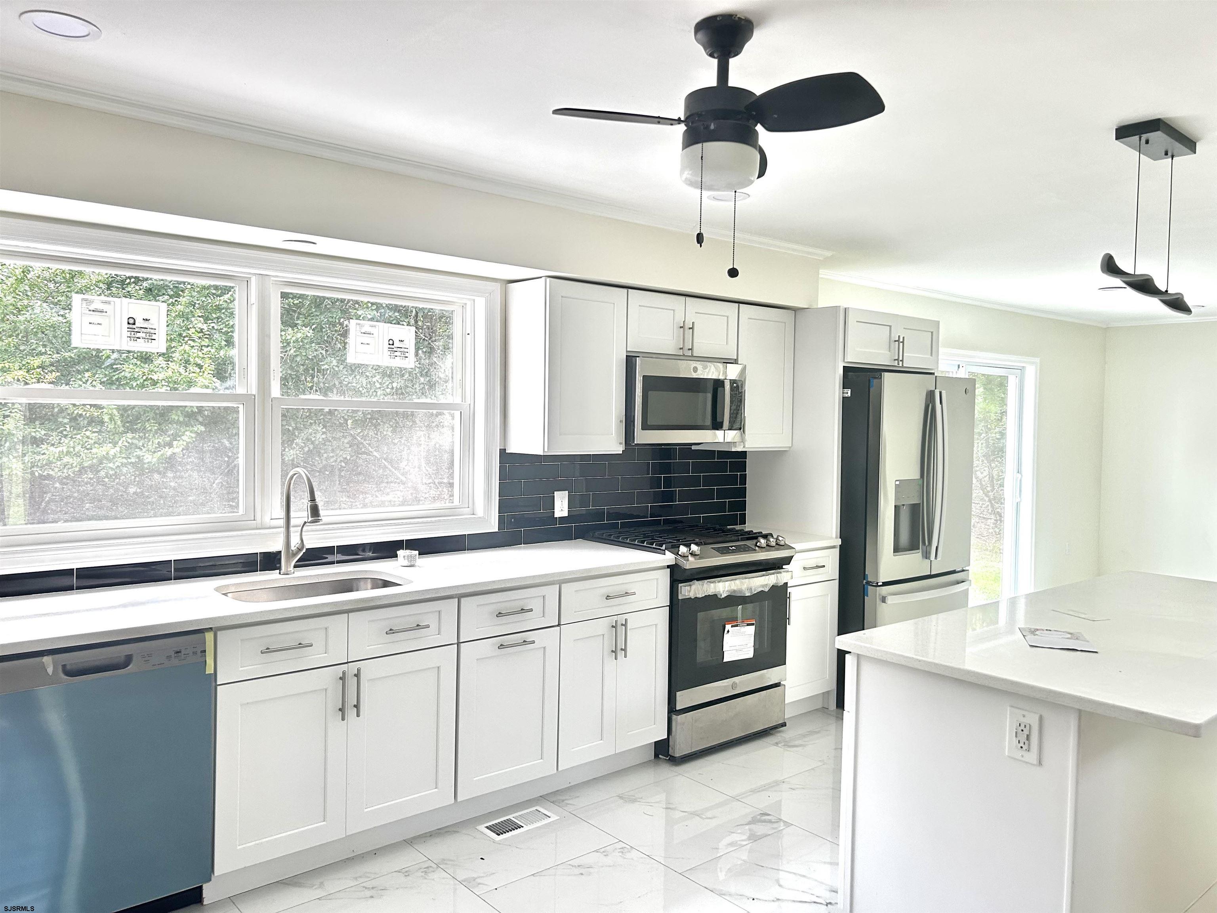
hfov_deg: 67.3
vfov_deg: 53.1
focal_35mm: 26
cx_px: 608
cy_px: 456
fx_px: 914
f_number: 1.5
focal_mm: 5.7
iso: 100
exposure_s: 1/120
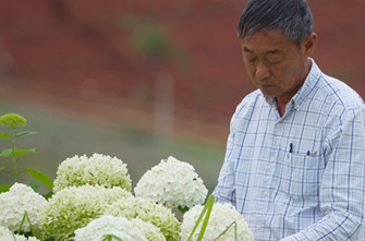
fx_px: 9944
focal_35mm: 984
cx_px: 264
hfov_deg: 2.1
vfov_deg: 1.4
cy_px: 148
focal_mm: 400
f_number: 5.6
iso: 400
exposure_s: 1/640
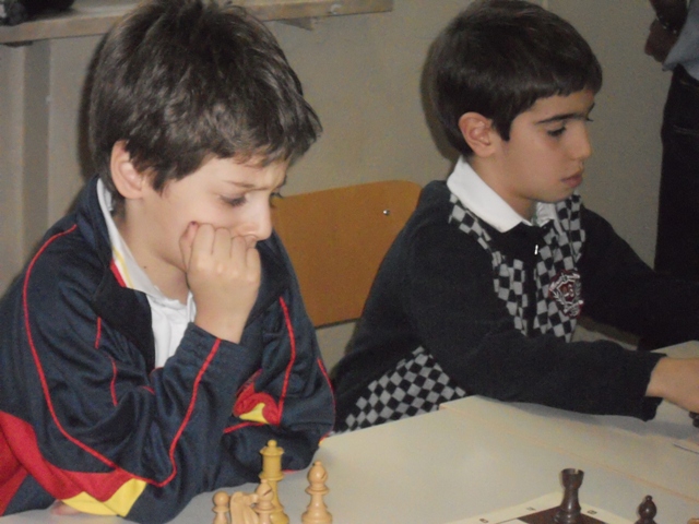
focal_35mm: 108
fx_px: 2181
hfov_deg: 18.2
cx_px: 350
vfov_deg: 13.7
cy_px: 262
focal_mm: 19.6
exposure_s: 1/60
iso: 1250
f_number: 5.9
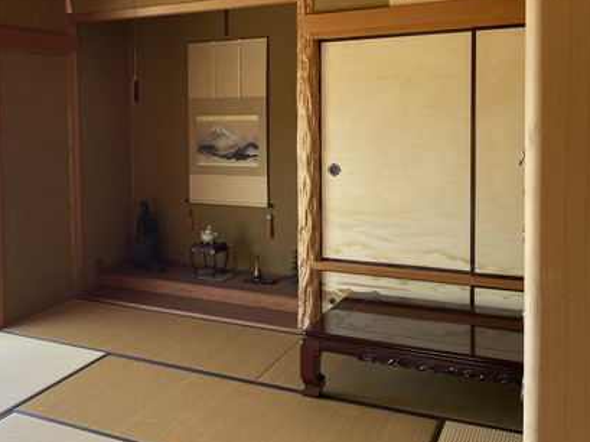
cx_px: 126
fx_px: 715
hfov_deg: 43.0
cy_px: 162
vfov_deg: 34.1
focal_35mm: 42
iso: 50
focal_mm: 4.2
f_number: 1.6
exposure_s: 1/121
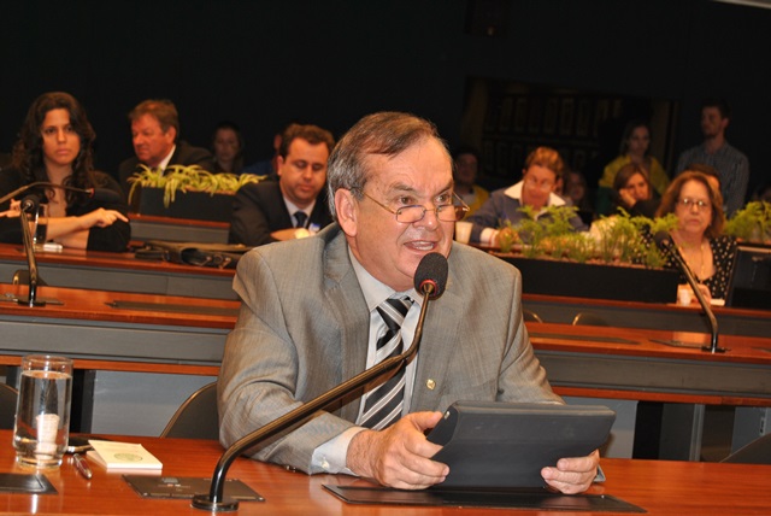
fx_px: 1768
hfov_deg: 24.6
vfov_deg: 16.6
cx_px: 386
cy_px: 258
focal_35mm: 82
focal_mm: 55
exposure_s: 1/60
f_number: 5.6
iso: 200
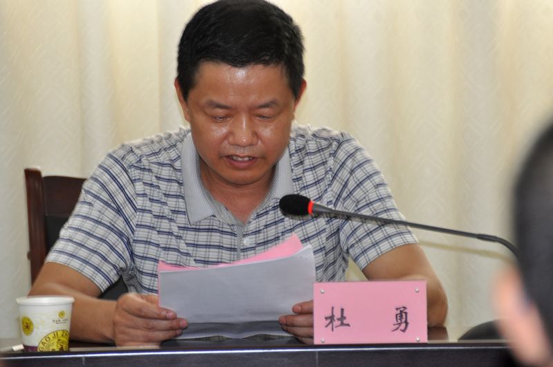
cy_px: 184
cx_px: 276
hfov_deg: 6.9
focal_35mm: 300
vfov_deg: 4.6
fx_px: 4602
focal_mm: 200
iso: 800
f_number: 6.3
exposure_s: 1/60
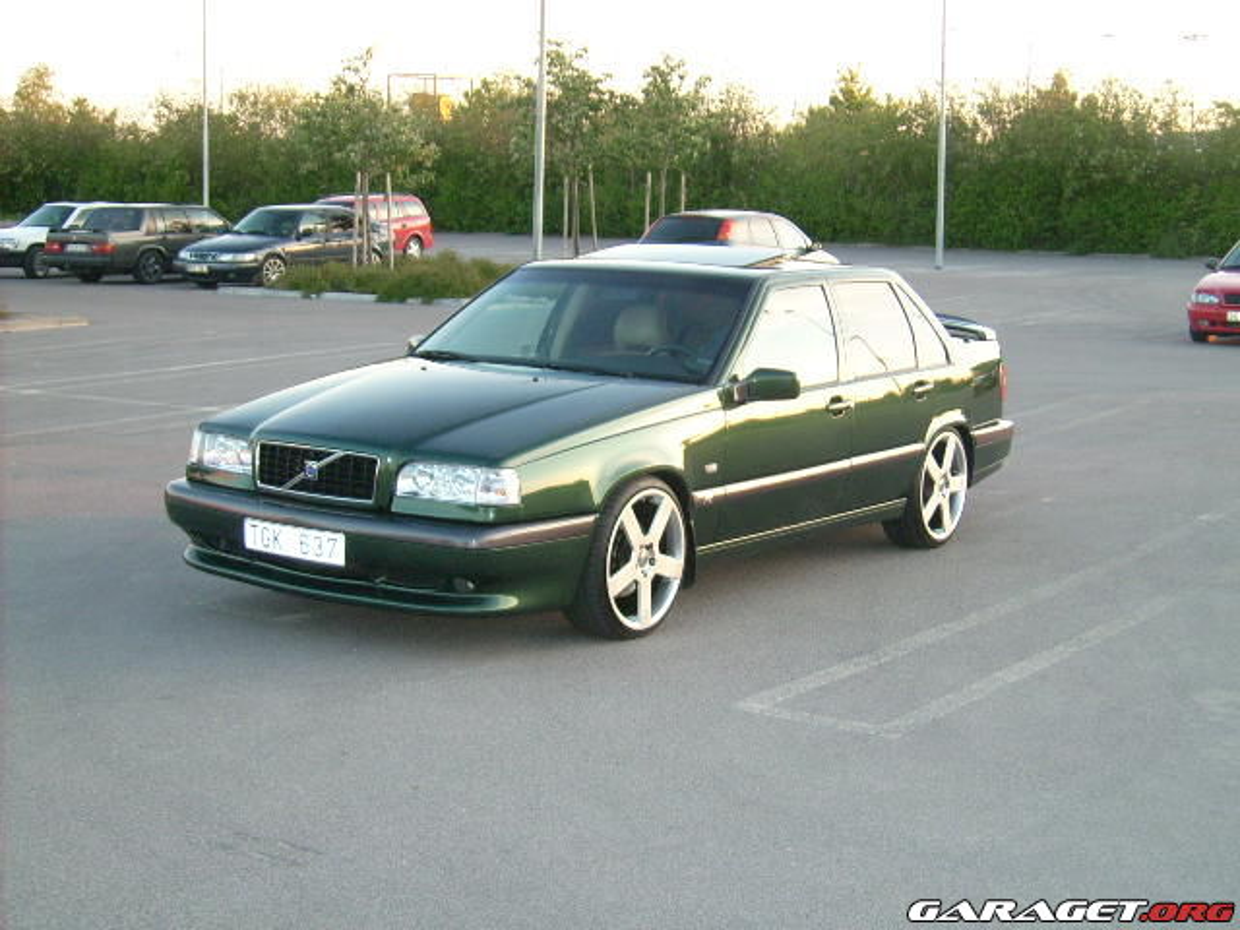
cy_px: 465
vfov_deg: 26.6
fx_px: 1970
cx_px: 620
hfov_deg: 34.9
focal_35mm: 55
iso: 100
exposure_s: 1/60
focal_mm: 9.16
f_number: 3.4
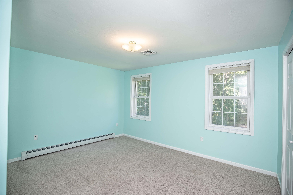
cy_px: 98
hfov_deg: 96.7
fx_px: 130
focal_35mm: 16
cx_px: 146
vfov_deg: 73.7
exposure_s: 1/25
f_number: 4
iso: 100
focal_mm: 16
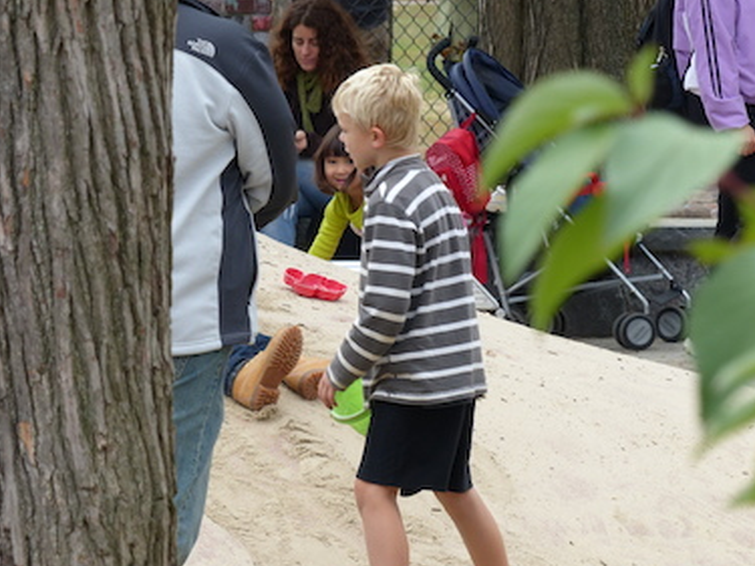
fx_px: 10488
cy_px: 177
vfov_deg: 3.1
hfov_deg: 4.1
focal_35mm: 481
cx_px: 319
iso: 100
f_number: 4
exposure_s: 1/200
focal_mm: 60.8
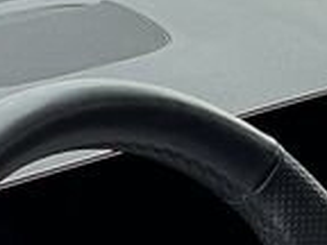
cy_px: 488
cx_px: 191
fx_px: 1946
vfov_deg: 7.0
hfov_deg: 9.6
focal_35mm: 206
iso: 25
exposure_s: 1/120
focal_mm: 3
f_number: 1.8
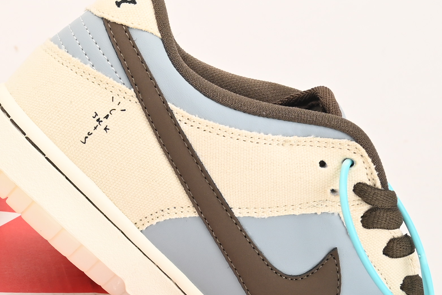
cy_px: 234
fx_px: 2174
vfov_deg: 7.8
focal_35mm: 177
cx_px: -122
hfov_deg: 11.3
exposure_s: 1/200
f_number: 11
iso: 100
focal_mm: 46
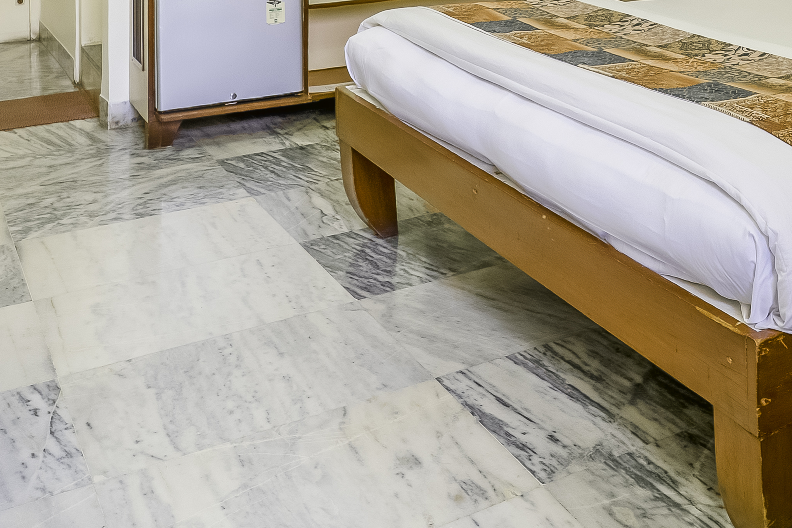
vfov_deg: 24.0
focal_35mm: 48
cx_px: 841
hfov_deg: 35.9
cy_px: -193
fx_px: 1056
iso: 250
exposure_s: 1/20
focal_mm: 14
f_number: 10
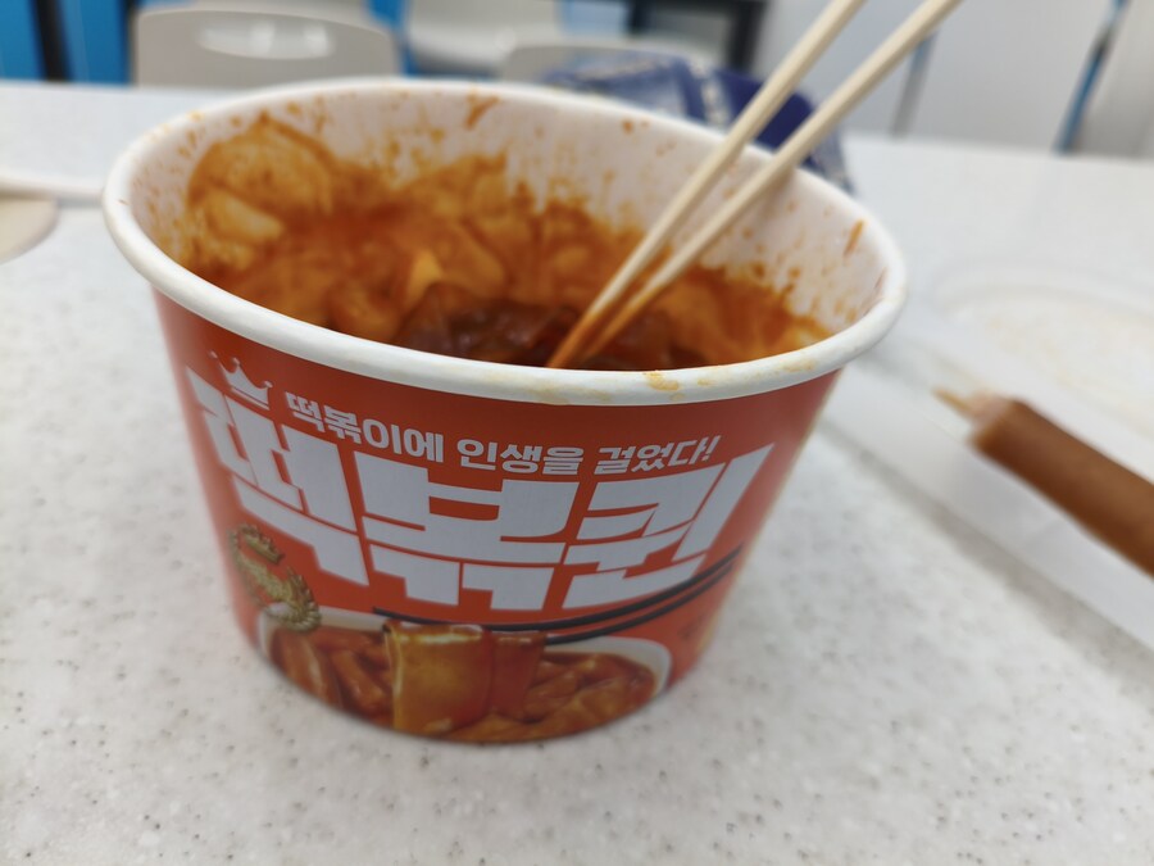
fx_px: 867
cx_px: 577
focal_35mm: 26
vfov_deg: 53.1
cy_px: 433
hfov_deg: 67.3
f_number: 1.5
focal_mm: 4.94
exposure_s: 1/120
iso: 125
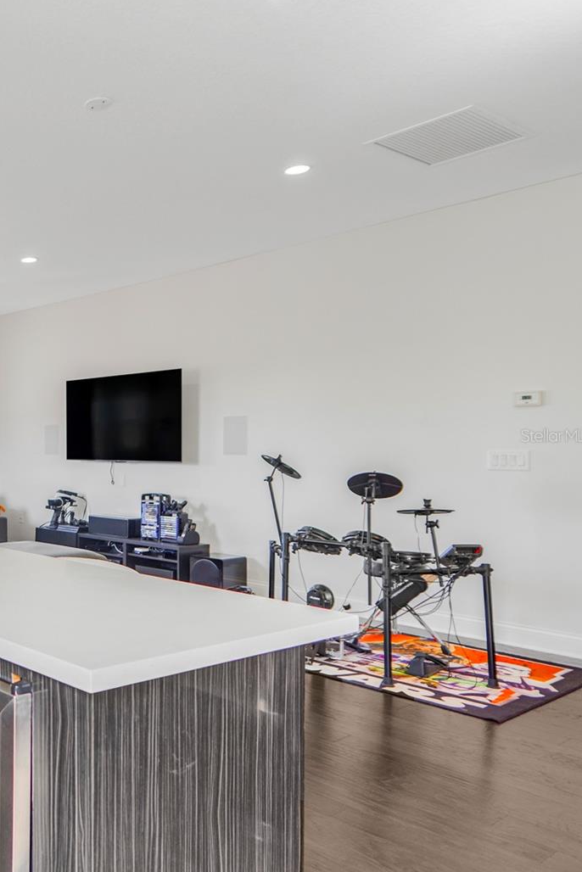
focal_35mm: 28
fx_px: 678
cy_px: 435
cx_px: -82
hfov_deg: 37.5
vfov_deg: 65.5
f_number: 2.5
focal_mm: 12
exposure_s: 1/50
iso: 100
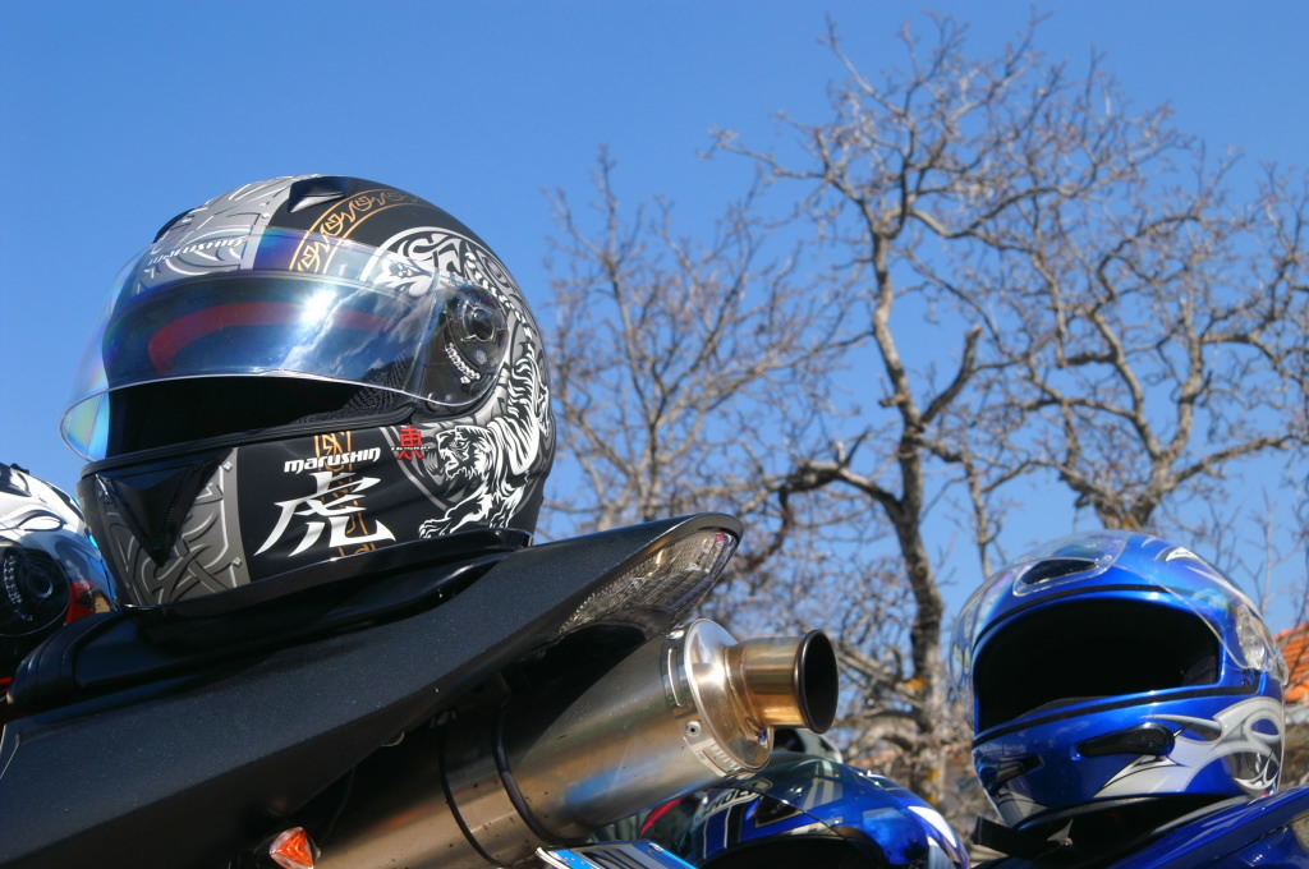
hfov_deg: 22.6
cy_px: 434
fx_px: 3268
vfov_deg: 15.1
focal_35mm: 90
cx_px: 654
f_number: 20
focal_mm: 60
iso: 400
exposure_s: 1/50
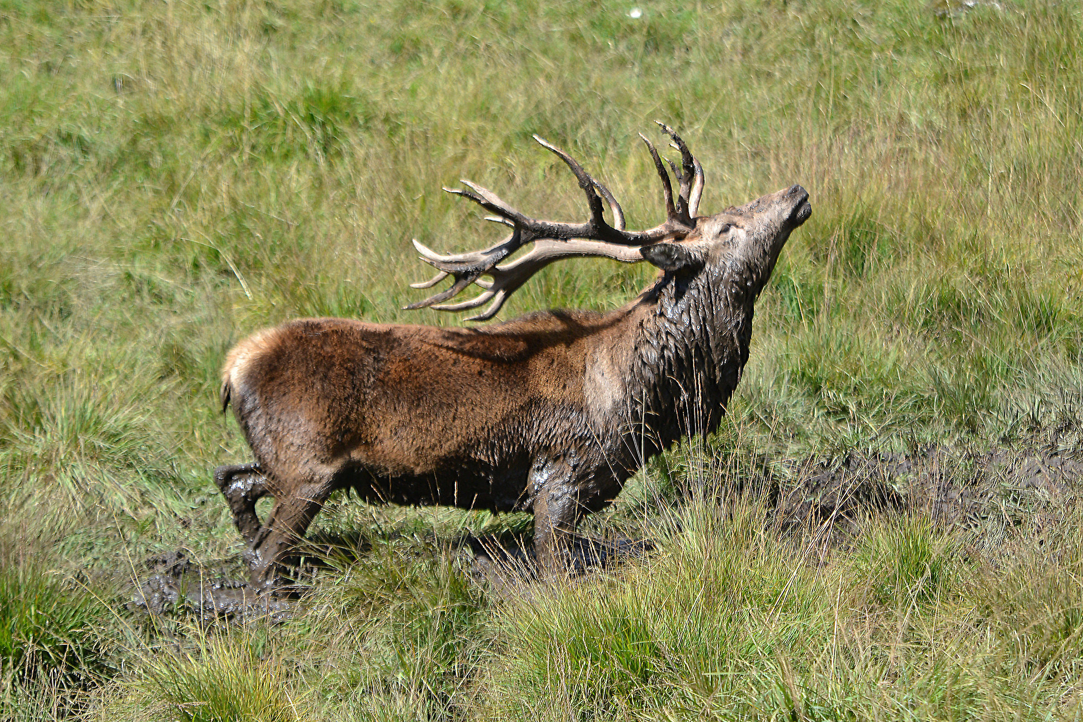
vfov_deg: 5.4
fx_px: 7671
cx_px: 542
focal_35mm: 255
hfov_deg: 8.1
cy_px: 361
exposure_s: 1/1000
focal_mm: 170
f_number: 5
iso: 400
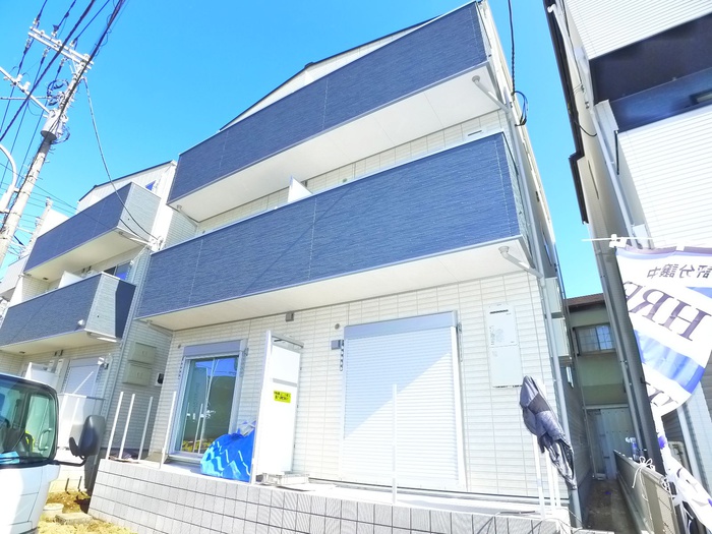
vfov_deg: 56.8
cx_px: 356
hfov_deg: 71.6
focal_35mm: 24
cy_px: 267
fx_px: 494
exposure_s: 1/400
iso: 400
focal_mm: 5.1
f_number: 3.2
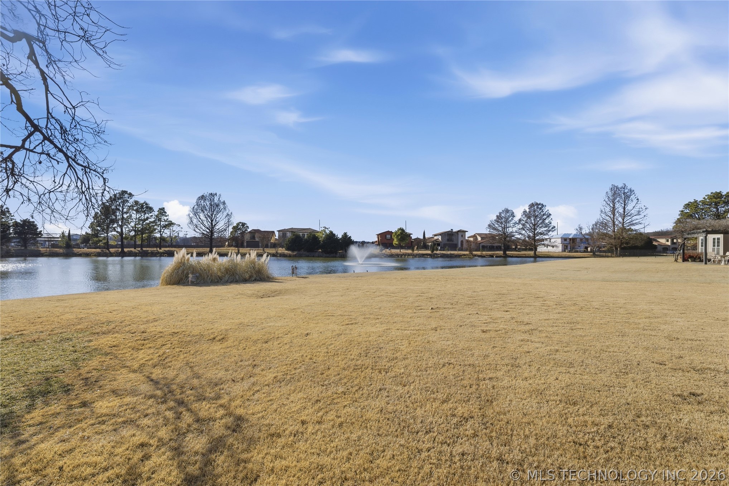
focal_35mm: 16
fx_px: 324
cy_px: 243
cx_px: 364
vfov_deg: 73.7
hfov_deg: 96.8
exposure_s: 1/5000
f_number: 13
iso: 640
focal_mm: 16
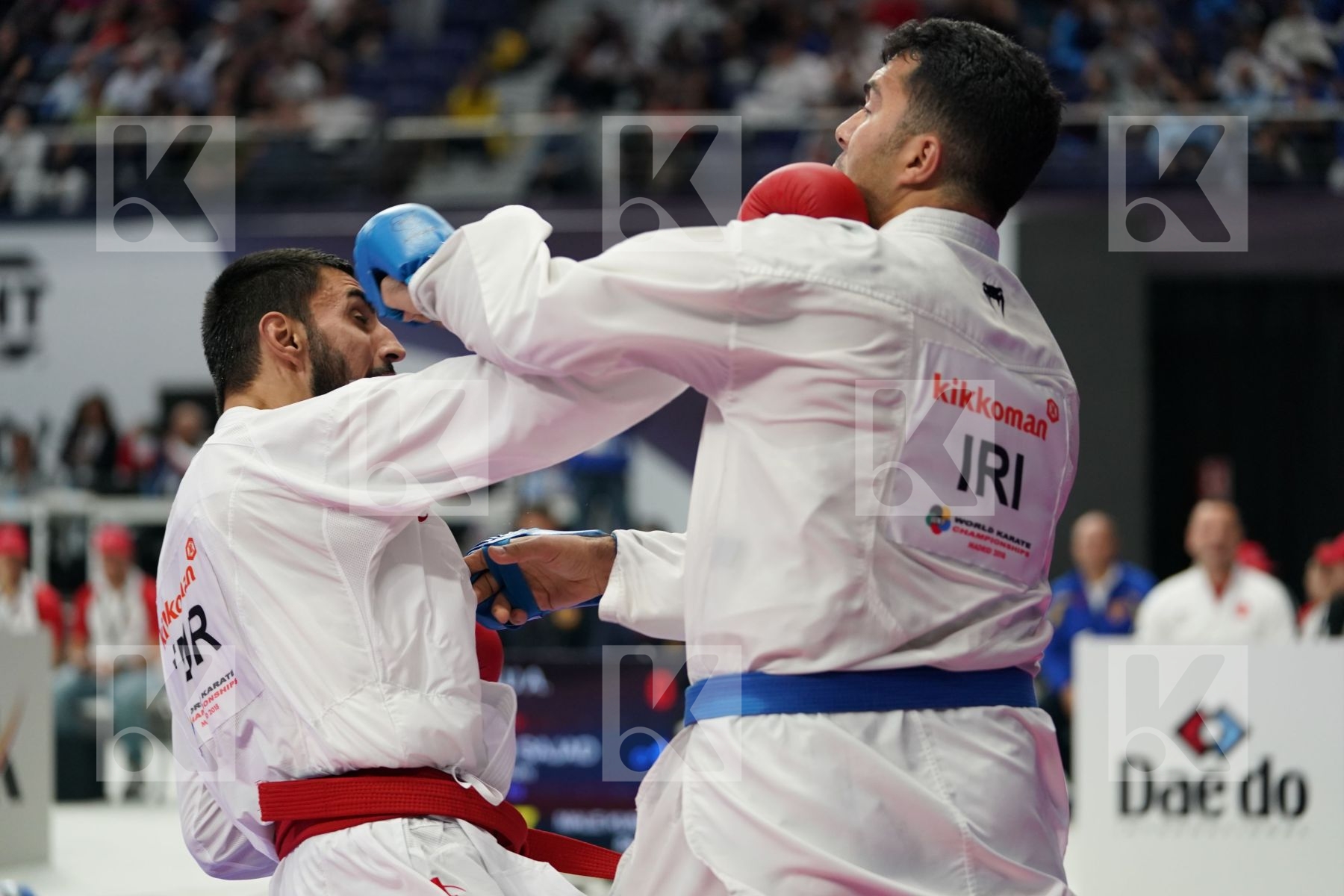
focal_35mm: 98
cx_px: 672
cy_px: 448
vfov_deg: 14.0
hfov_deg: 20.8
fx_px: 3658
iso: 2000
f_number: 2.8
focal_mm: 98
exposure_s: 1/1000
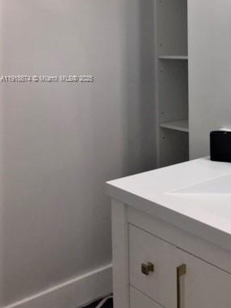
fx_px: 436
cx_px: 194
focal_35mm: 49
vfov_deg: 38.0
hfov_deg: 28.8
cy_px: 79
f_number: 2.2
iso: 40
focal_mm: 4.15
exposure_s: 1/120
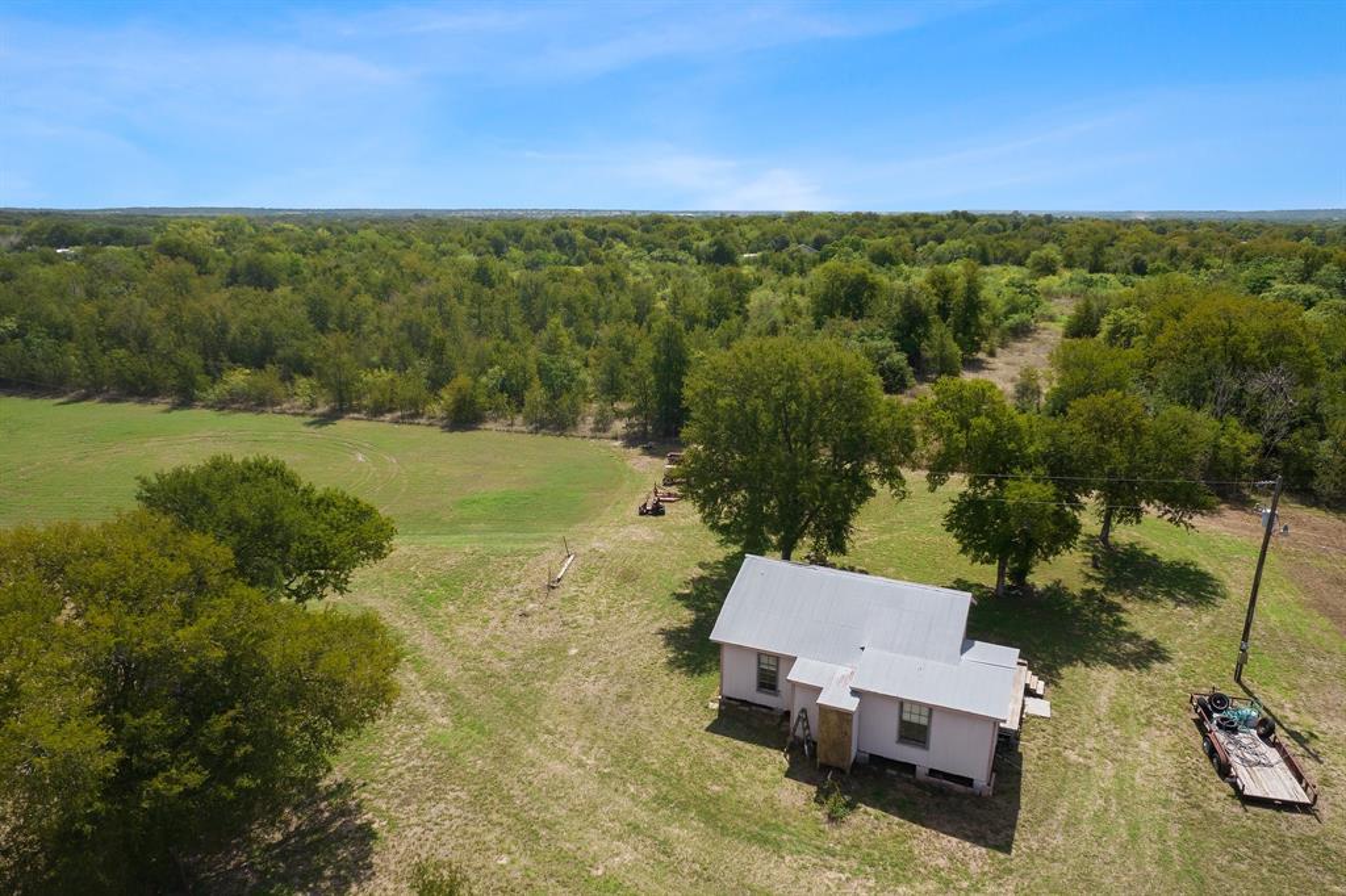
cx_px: 673
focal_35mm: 22
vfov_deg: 57.2
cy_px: 448
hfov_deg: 78.6
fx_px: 822
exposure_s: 1/1500
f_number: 2.8
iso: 100
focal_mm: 8.38
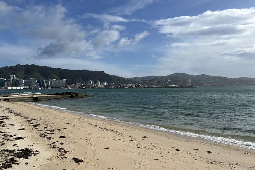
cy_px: 95
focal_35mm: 28
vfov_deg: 46.3
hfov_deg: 65.5
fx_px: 198
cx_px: 129
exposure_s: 1/7463
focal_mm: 5.7
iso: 50
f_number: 1.5
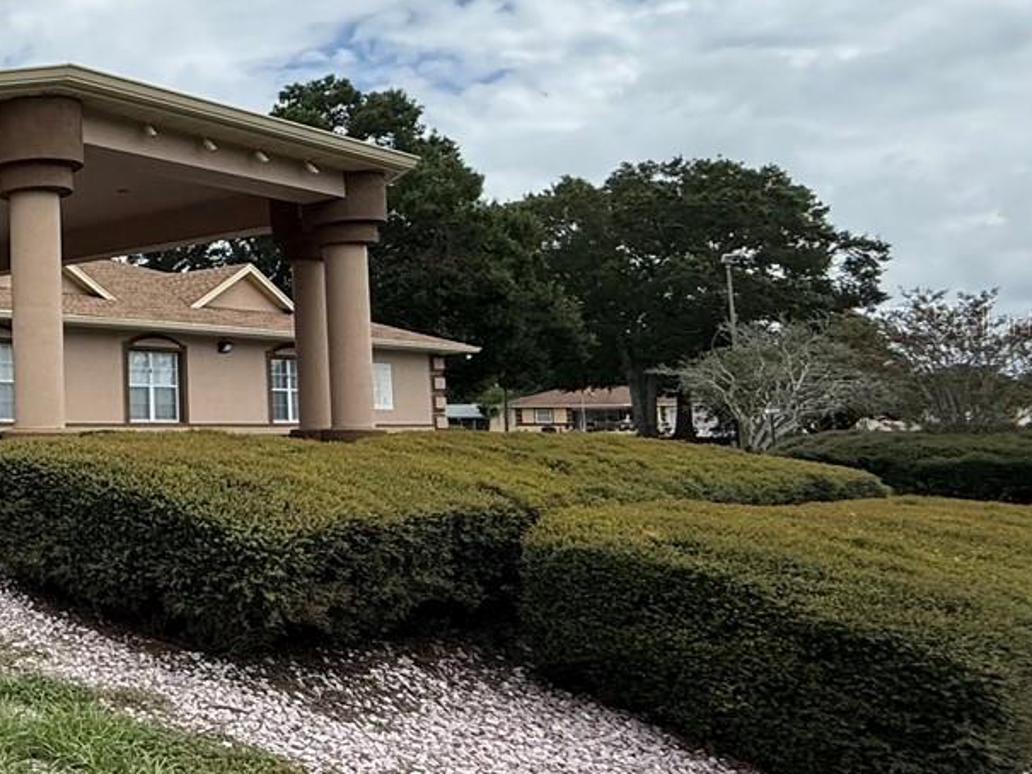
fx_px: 1103
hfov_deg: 35.9
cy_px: 322
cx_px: -271
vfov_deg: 38.6
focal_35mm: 37
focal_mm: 2.22
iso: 50
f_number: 2.2
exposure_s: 1/2841
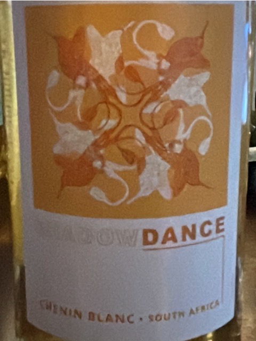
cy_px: 170
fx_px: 296
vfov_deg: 60.0
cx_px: 128
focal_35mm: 30
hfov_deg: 46.8
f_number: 2.4
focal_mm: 1.54
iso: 1600
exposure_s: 1/40
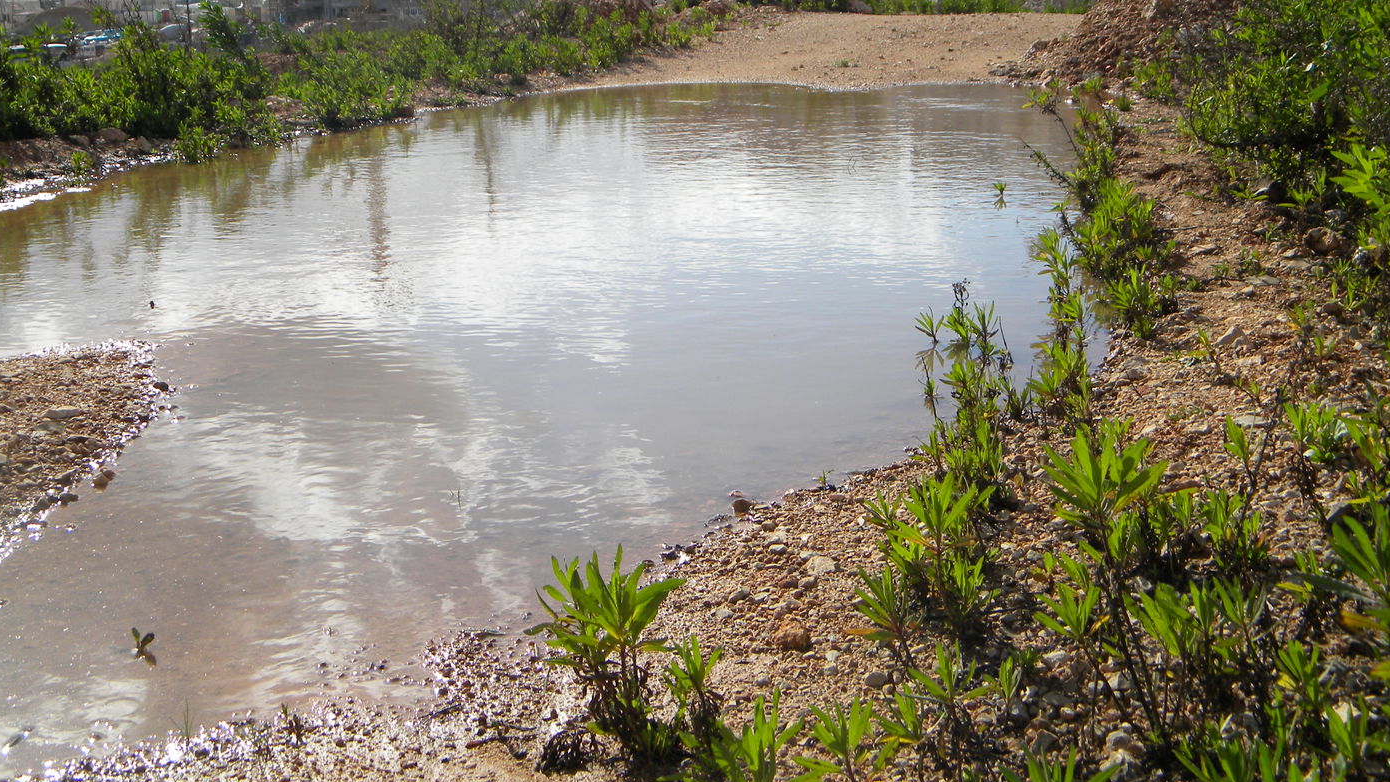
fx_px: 1659
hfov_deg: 45.5
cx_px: 691
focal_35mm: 45
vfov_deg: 26.4
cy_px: 285
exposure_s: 1/302
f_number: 7.6
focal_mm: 7.3
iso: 80
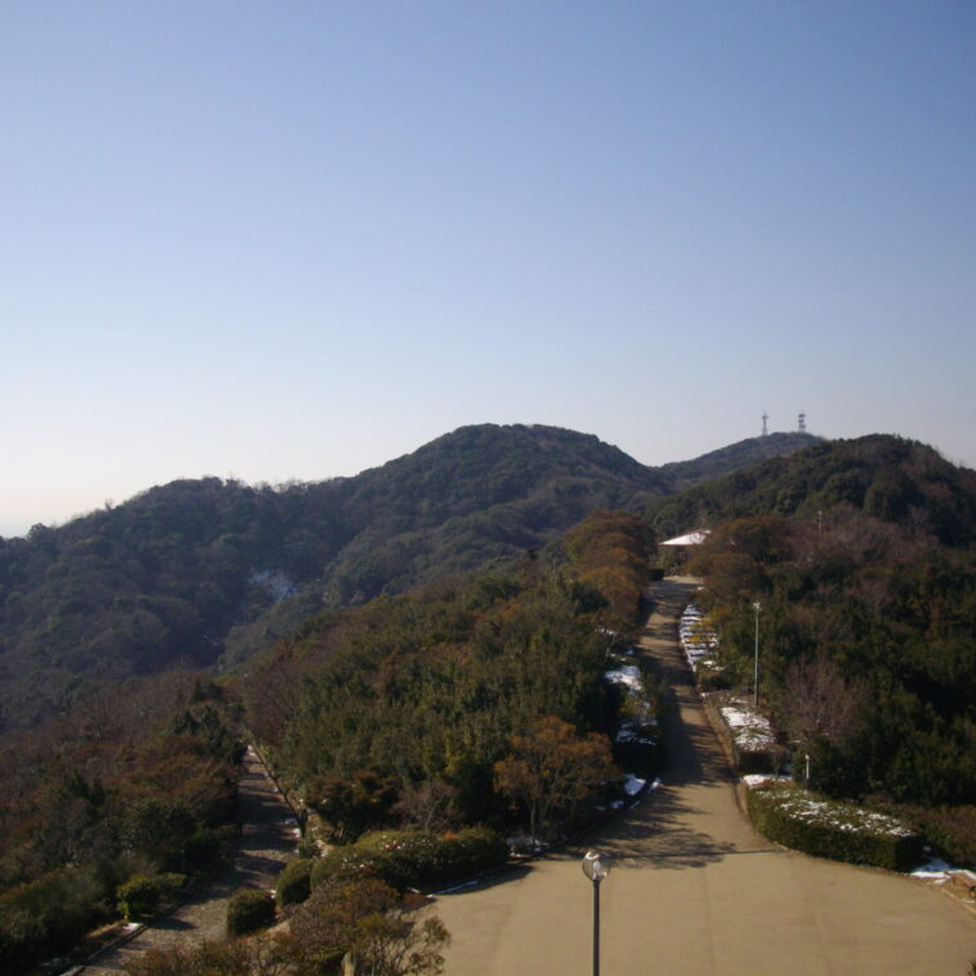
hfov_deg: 38.3
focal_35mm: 44
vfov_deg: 38.3
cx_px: 463
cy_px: 490
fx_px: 1404
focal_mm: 6.2
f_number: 5.6
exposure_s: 1/500
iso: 100
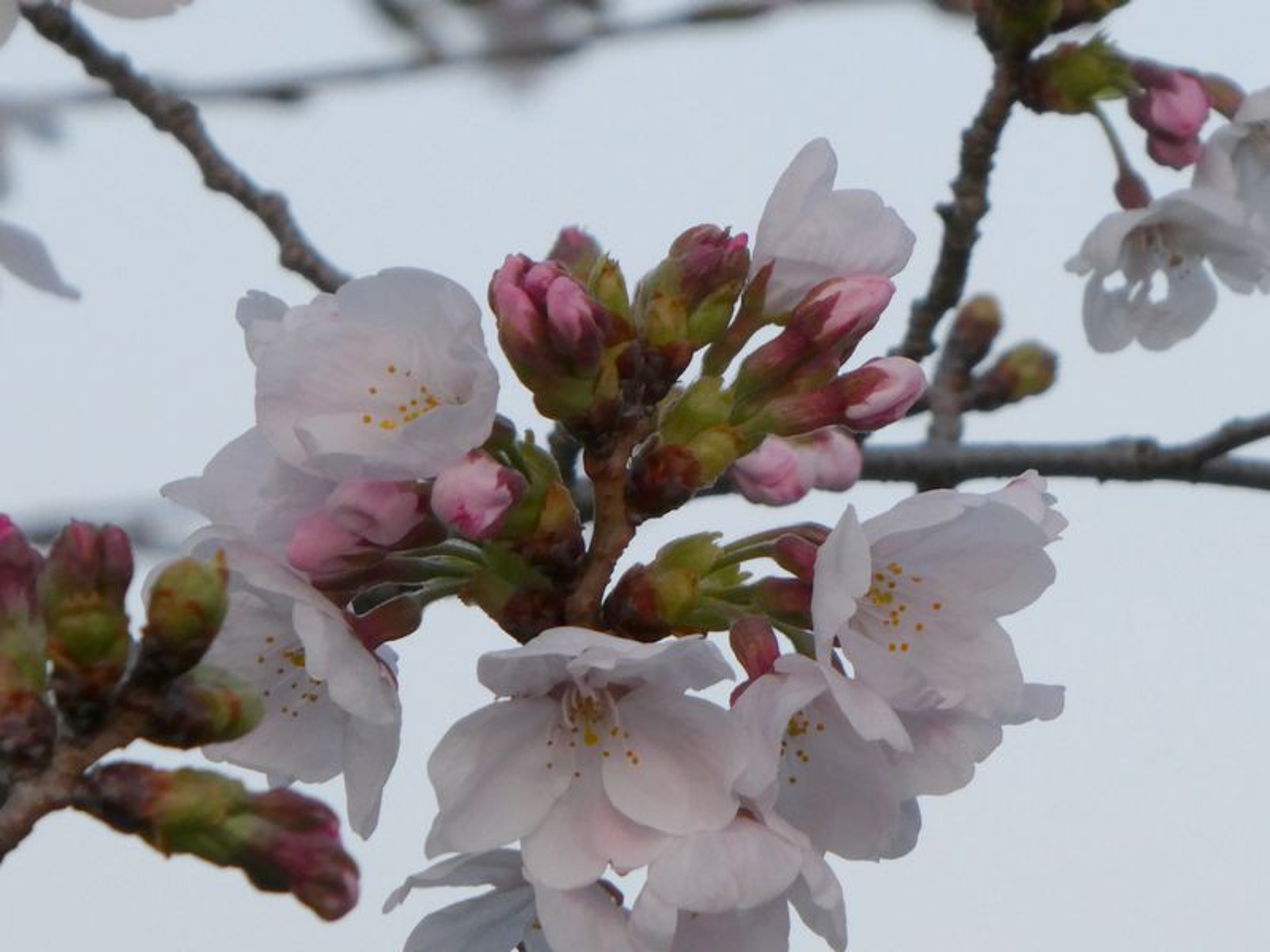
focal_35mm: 250
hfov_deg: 7.9
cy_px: 476
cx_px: 635
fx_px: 9172
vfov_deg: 5.9
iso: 200
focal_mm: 44.8
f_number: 5.6
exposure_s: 1/80
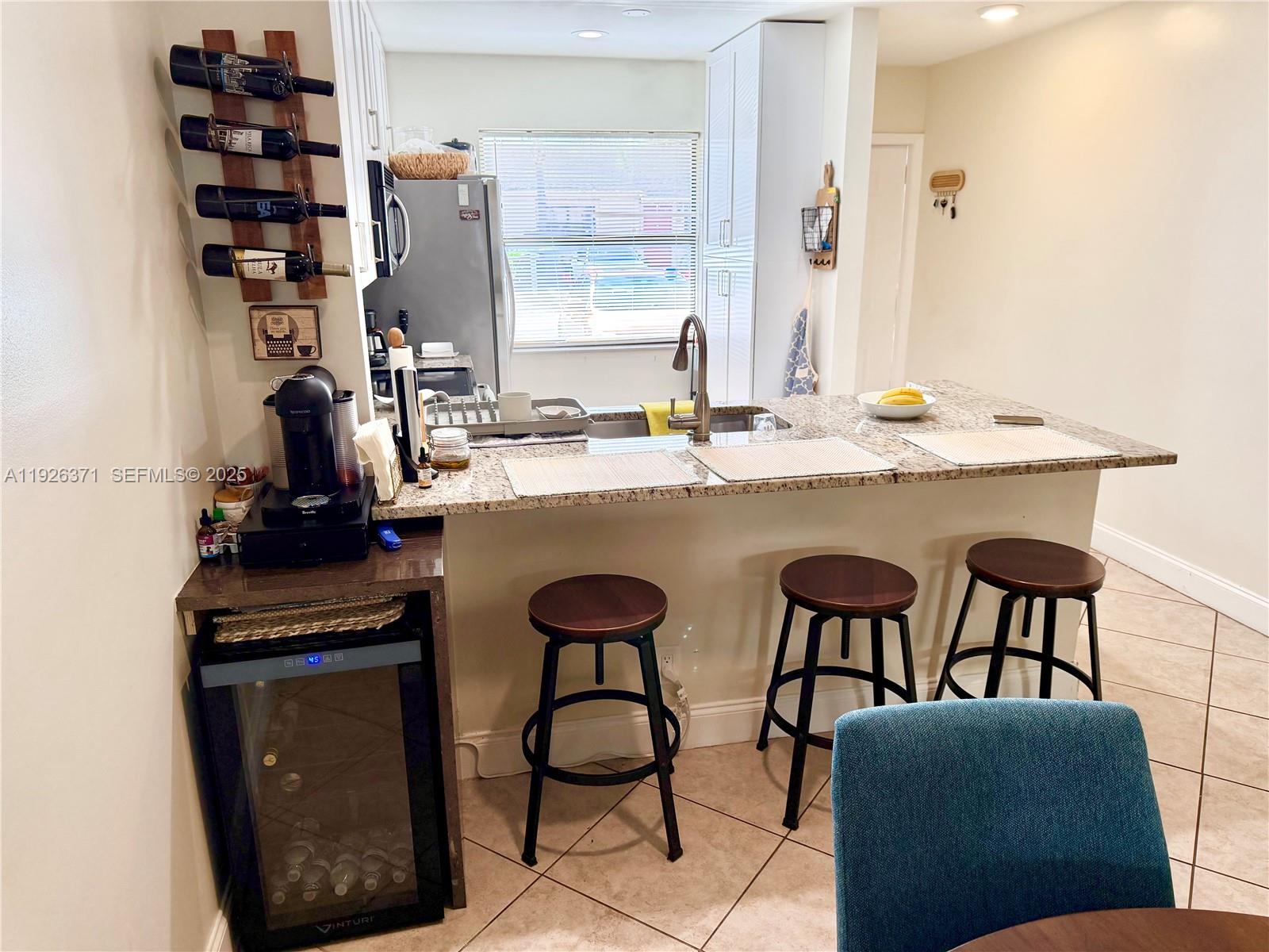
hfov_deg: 71.6
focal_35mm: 24
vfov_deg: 56.8
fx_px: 880
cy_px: 476
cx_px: 634
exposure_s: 1/186
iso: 200
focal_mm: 6.76
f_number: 1.78
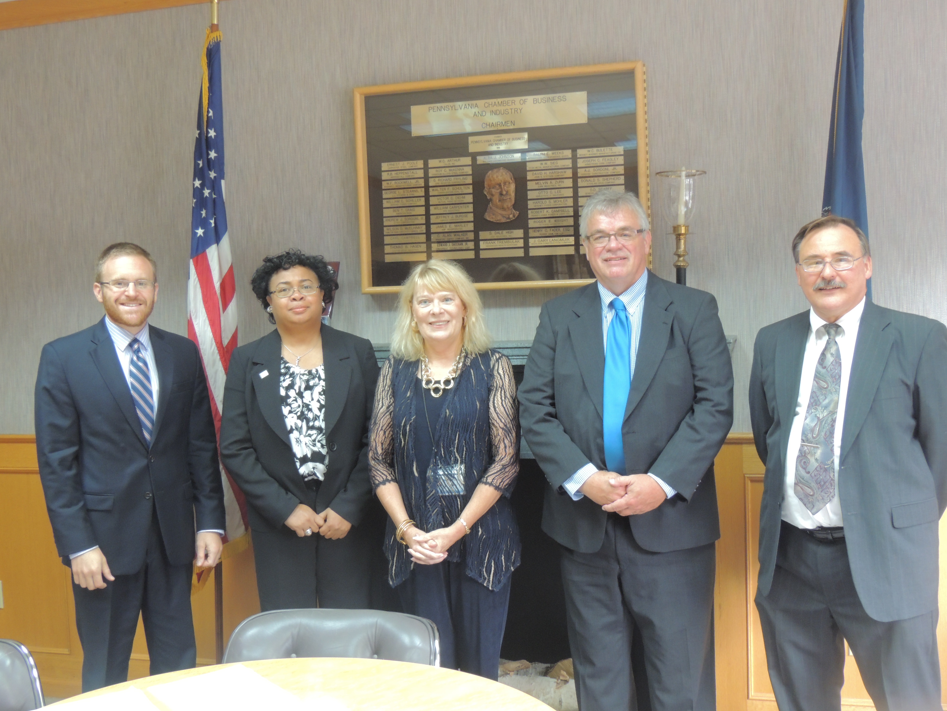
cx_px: 471
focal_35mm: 41
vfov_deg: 35.1
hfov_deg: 45.8
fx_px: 1122
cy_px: 360
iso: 400
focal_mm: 7.1
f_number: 3.3
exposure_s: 1/13
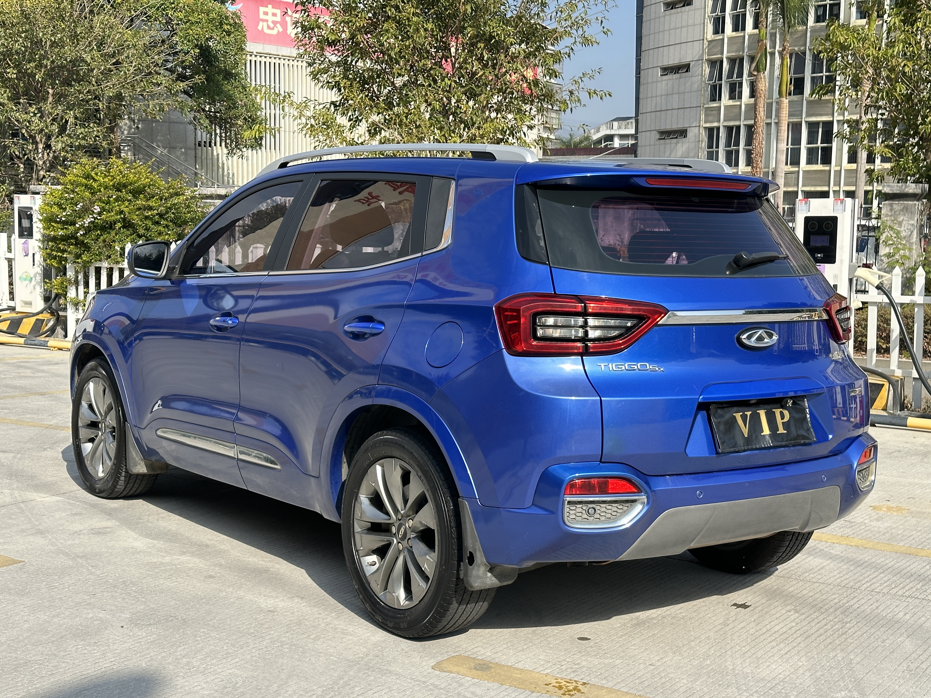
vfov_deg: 30.3
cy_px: 349
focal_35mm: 48
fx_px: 1291
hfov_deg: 39.7
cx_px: 466
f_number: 1.78
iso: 64
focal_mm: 6.86
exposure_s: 1/1916
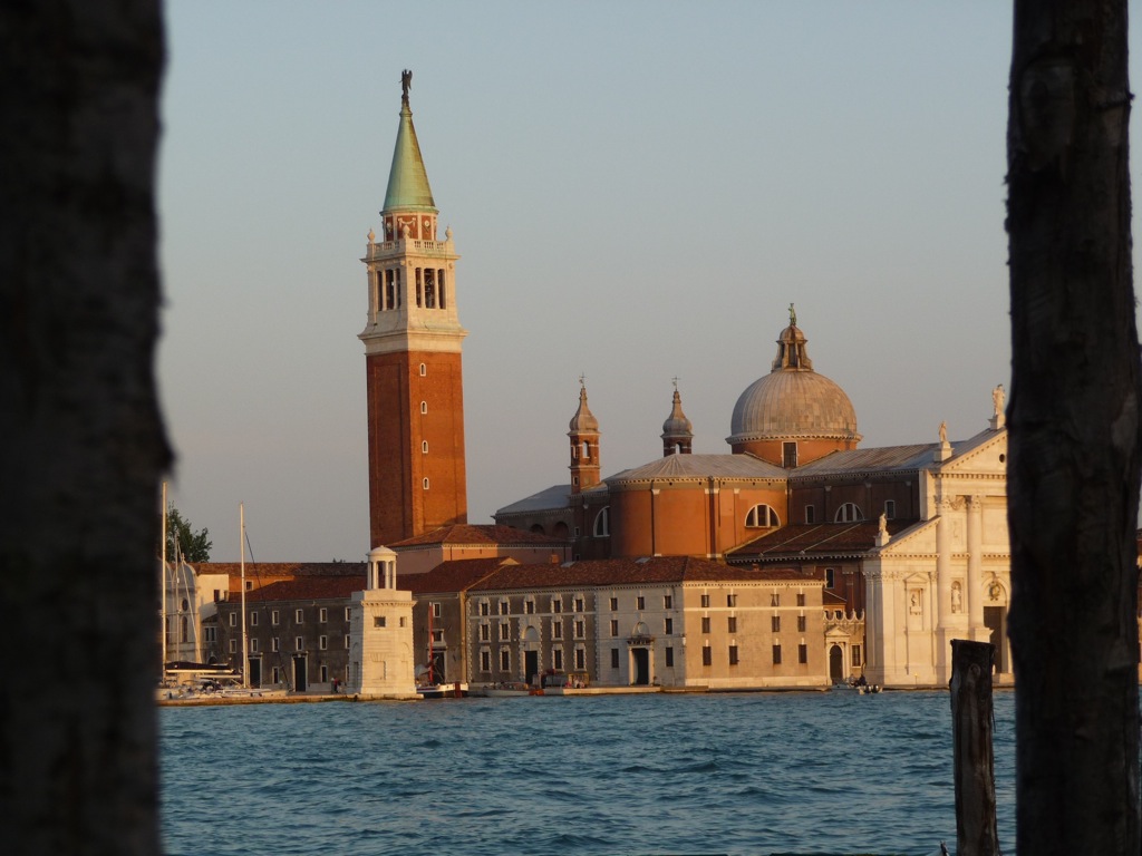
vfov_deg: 11.6
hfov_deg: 15.4
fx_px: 4223
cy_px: 428
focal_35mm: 128
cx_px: 571
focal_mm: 21.8
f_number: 4.7
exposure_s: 1/200
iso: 100
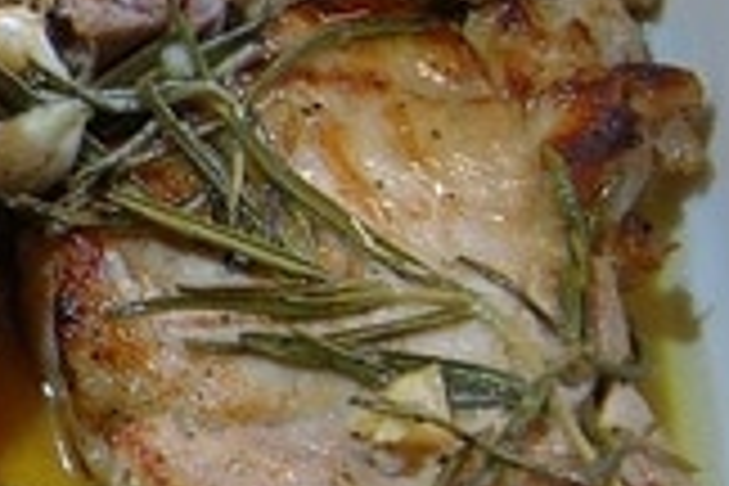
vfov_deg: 6.4
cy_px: 184
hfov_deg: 9.2
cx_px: -562
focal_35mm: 215
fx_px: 4353
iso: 800
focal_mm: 40
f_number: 6.3
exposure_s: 1/50
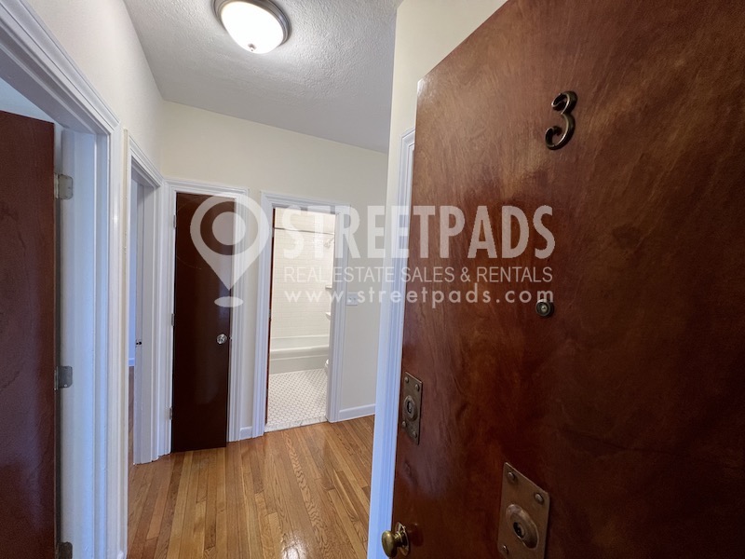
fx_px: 280
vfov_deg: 89.9
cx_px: 372
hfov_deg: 106.2
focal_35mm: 13
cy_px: 280
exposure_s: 1/120
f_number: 1.8
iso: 250
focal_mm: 1.57
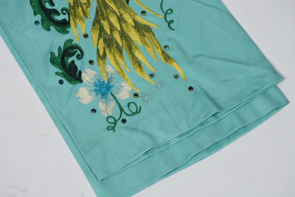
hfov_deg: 15.2
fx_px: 1107
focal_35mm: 135
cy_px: 98
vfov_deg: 10.2
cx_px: 148
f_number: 11
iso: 200
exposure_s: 1/125
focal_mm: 90
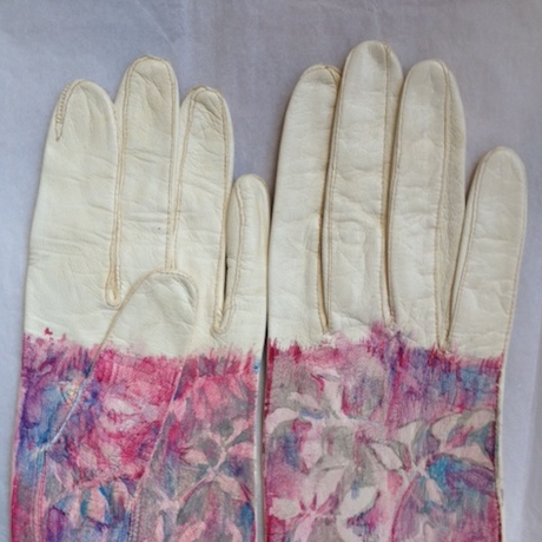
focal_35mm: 42
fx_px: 744
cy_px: 348
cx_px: 270
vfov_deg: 39.7
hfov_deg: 40.0
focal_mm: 4.28
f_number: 2.4
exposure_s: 1/60
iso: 64
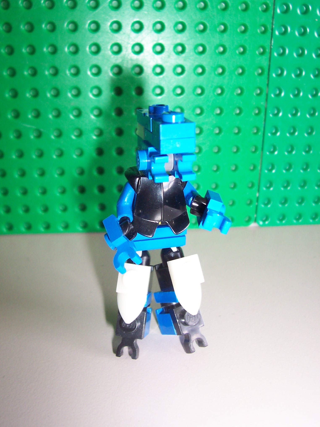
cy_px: 214
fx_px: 456
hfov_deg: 38.7
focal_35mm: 37
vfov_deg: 50.1
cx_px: 160
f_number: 2.8
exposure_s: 1/60
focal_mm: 5.6
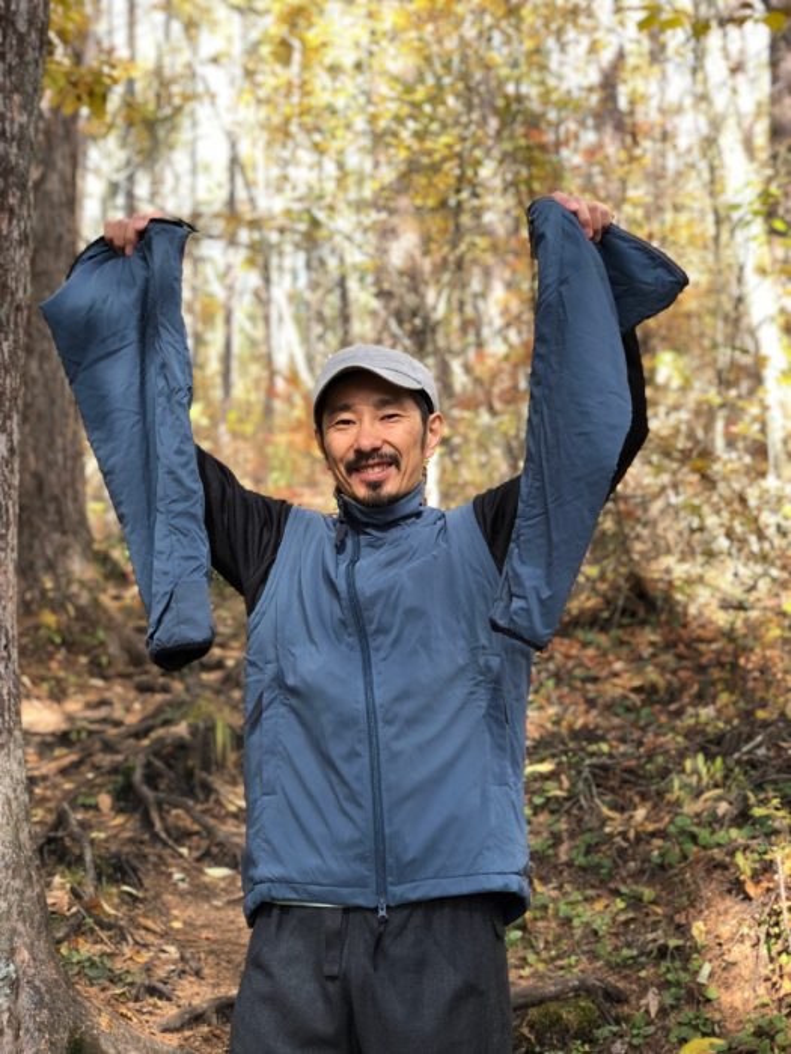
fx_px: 1584
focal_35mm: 52
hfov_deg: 28.0
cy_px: 527
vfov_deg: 36.8
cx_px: 396
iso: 16
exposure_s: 1/60
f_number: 2.4
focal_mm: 6
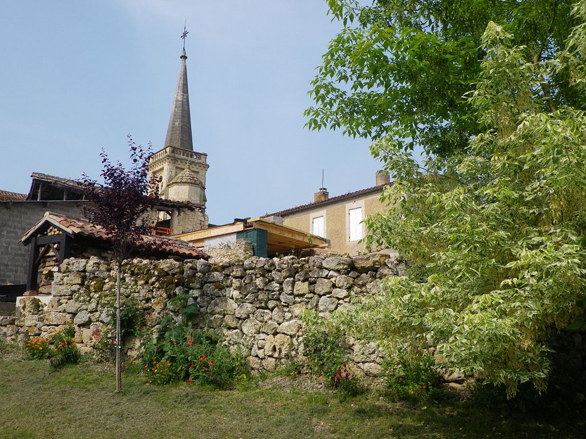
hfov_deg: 55.4
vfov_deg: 42.9
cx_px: 293
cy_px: 220
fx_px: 559
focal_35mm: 33
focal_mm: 5.8
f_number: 7.4
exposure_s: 1/160
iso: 64
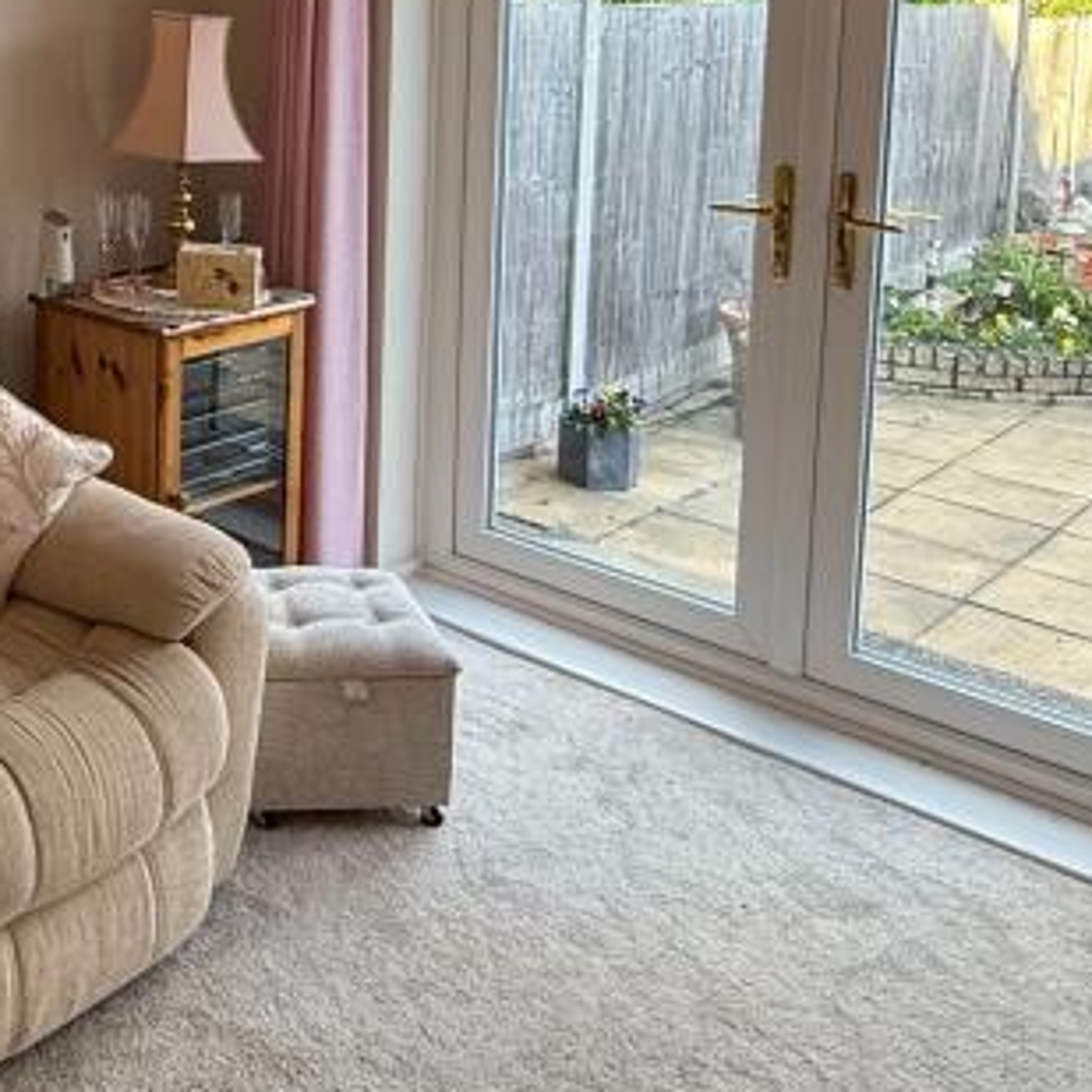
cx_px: 39
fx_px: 1463
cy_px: 120
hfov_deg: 37.3
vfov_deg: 38.3
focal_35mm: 41
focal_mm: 2.22
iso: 125
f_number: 2.2
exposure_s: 1/100
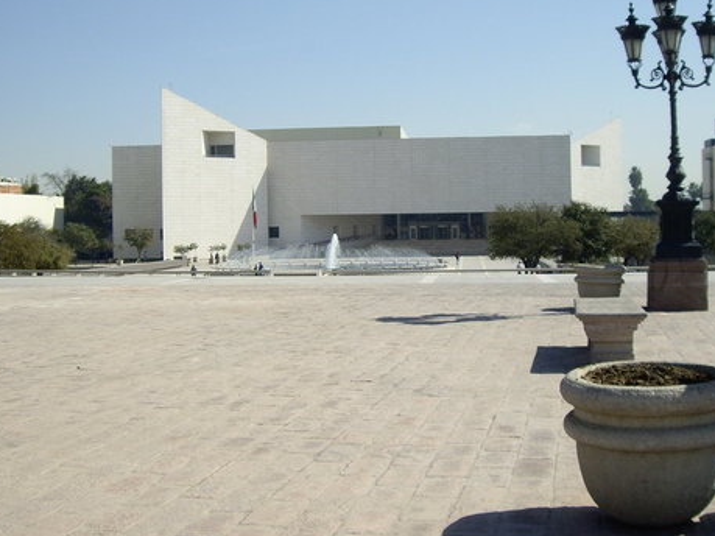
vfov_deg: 27.5
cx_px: 363
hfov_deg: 36.2
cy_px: 213
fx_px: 1094
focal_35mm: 53
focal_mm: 6.2
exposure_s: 1/500
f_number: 4.3
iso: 50
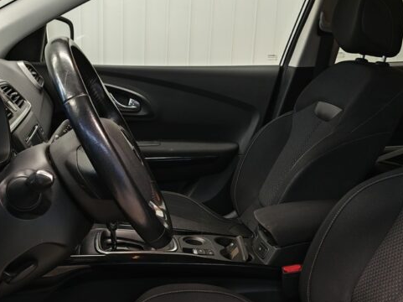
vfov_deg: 29.0
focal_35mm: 49
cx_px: 191
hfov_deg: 38.9
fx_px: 570
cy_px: 239
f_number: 1.6
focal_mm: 5.4
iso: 125
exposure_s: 1/50
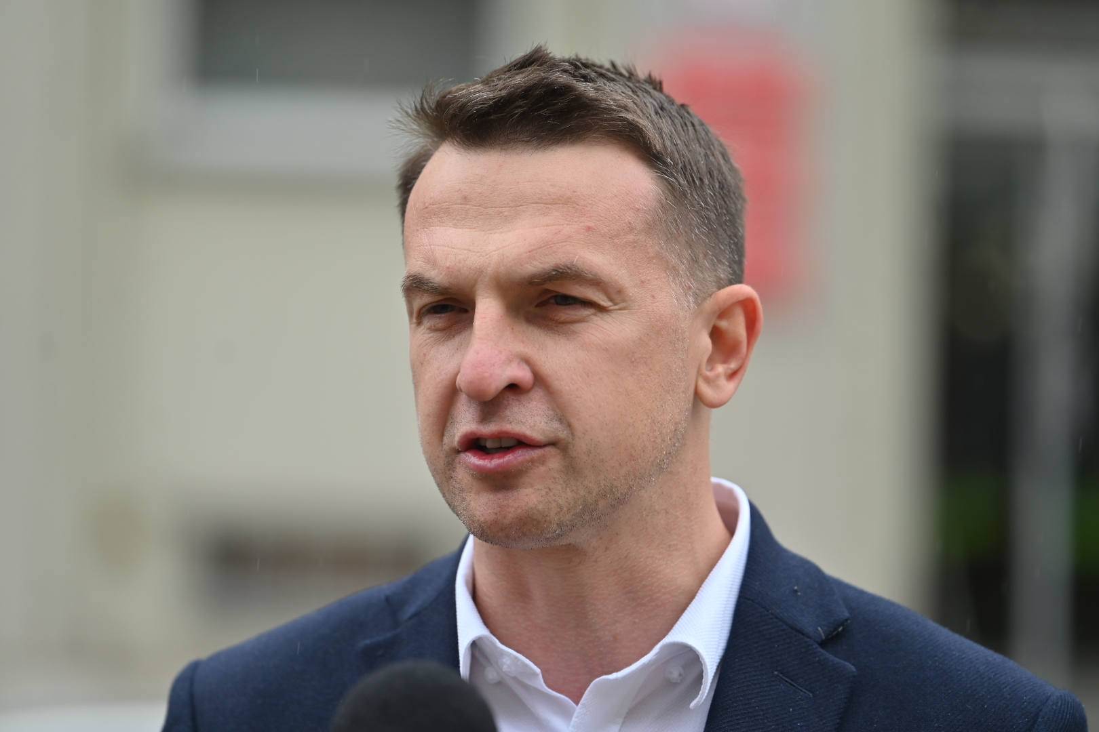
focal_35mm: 180
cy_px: 366
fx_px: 5495
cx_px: 550
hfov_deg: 11.4
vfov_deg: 7.6
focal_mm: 180
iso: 100
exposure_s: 1/400
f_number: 3.2
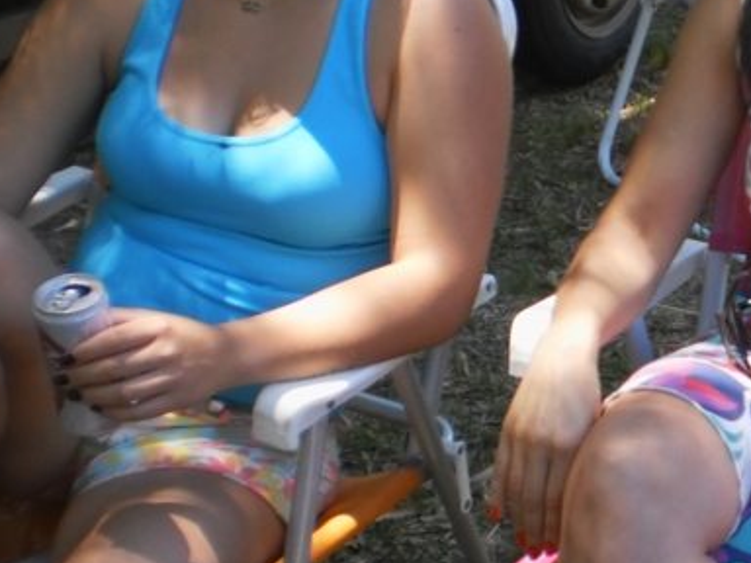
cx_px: 907
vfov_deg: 15.4
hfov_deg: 19.2
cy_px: 260
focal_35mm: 96
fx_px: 2083
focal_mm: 6.3
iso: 100
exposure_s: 1/160
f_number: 3.1
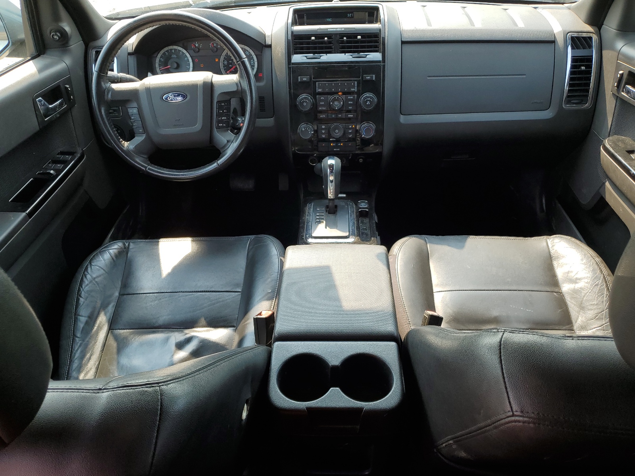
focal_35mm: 26
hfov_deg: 67.3
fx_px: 477
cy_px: 238
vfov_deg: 53.1
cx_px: 318
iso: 50
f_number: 1.5
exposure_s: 1/385
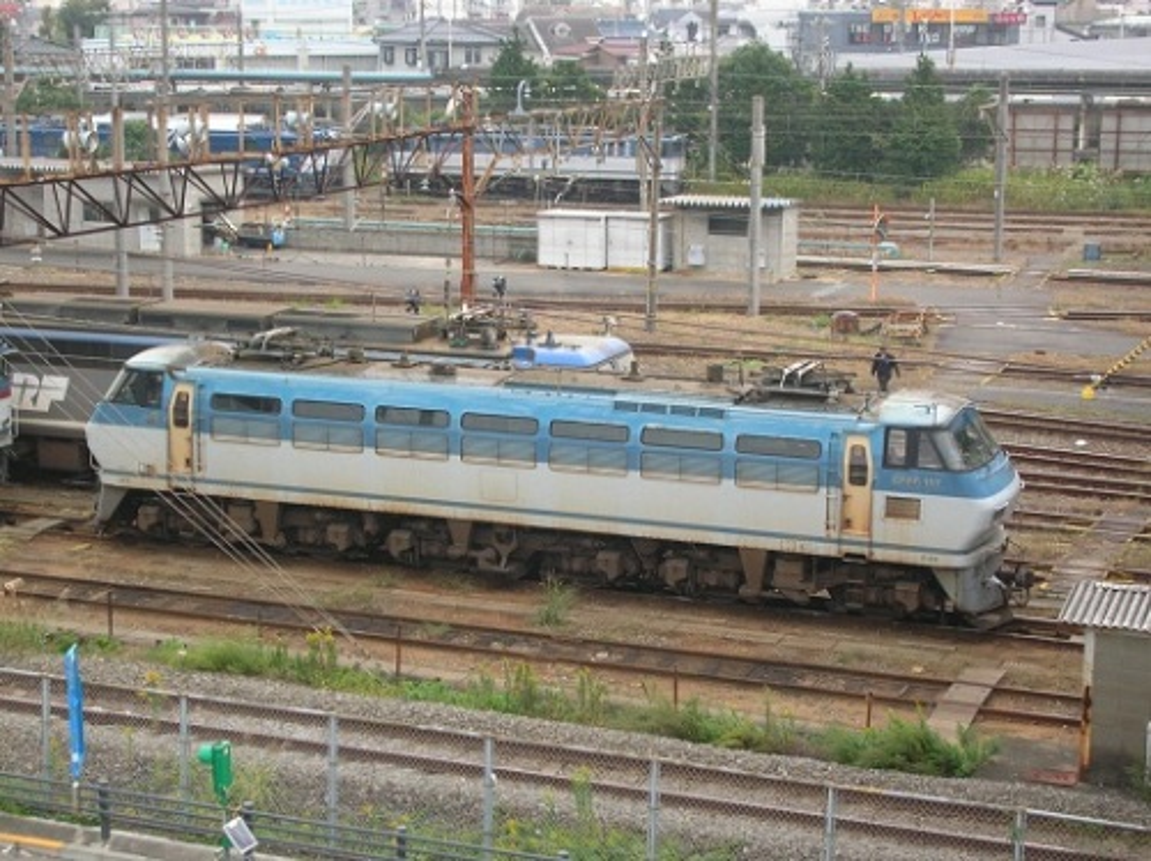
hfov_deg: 28.2
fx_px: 2292
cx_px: 576
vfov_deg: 21.3
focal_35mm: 69
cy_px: 430
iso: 50
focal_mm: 11.5
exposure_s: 1/13.1
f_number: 3.9
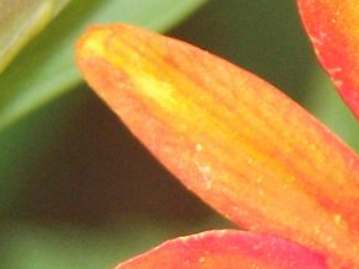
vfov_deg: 1.4
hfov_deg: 1.9
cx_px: 767
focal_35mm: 1035
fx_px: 10734
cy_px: 122
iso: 160
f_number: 3.2
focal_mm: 31.3
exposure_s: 1/200
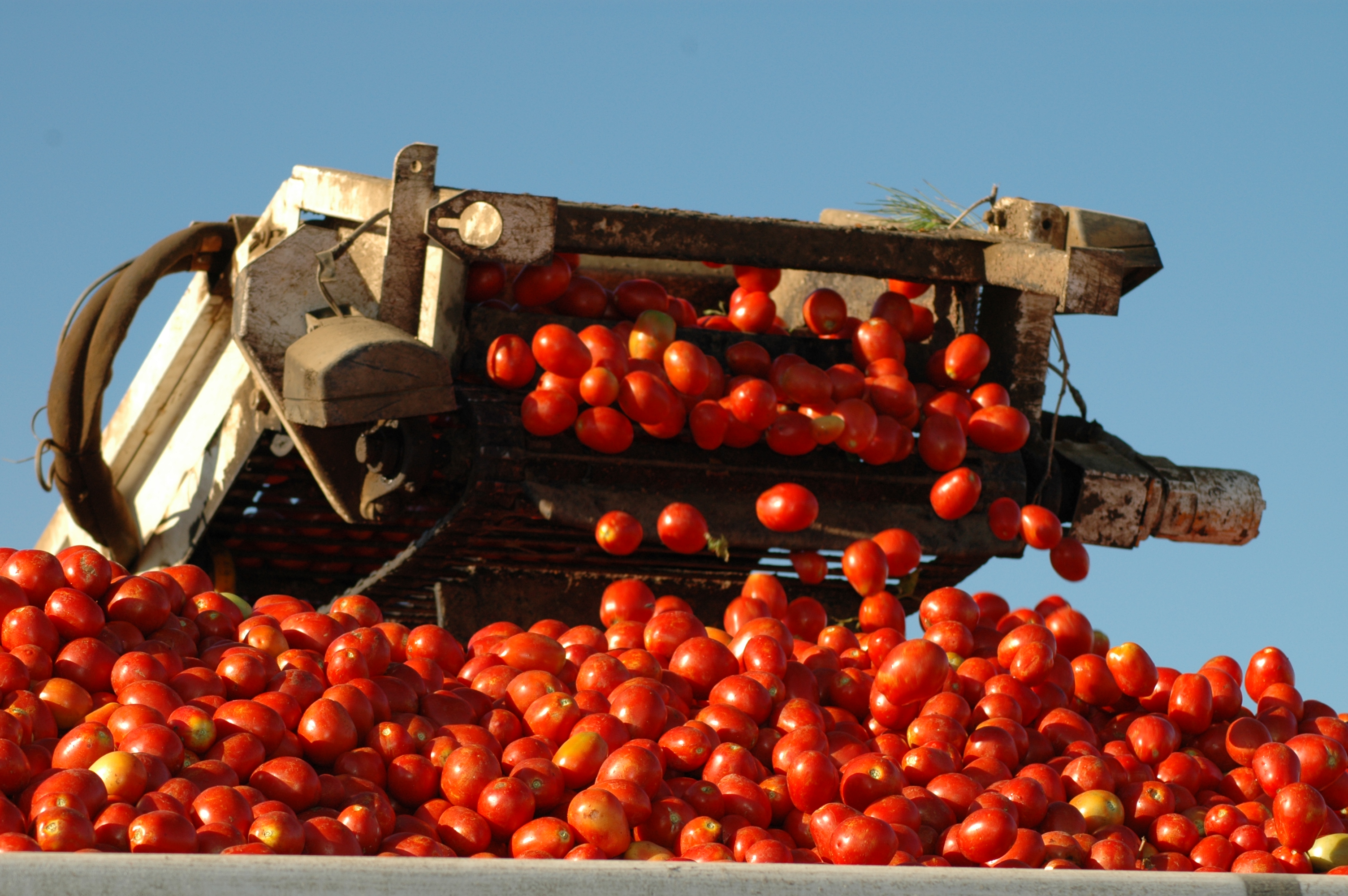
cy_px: 448
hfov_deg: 15.2
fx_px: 5050
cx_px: 674
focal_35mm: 135
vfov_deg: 10.1
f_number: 7.1
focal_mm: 90
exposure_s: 1/500
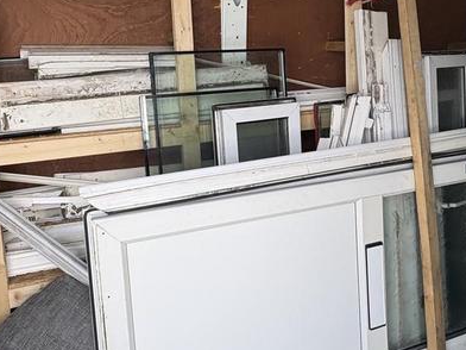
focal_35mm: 32
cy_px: 118
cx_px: 251
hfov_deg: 56.8
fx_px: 431
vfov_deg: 43.6
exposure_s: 1/377
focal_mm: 2.22
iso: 64
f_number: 2.2
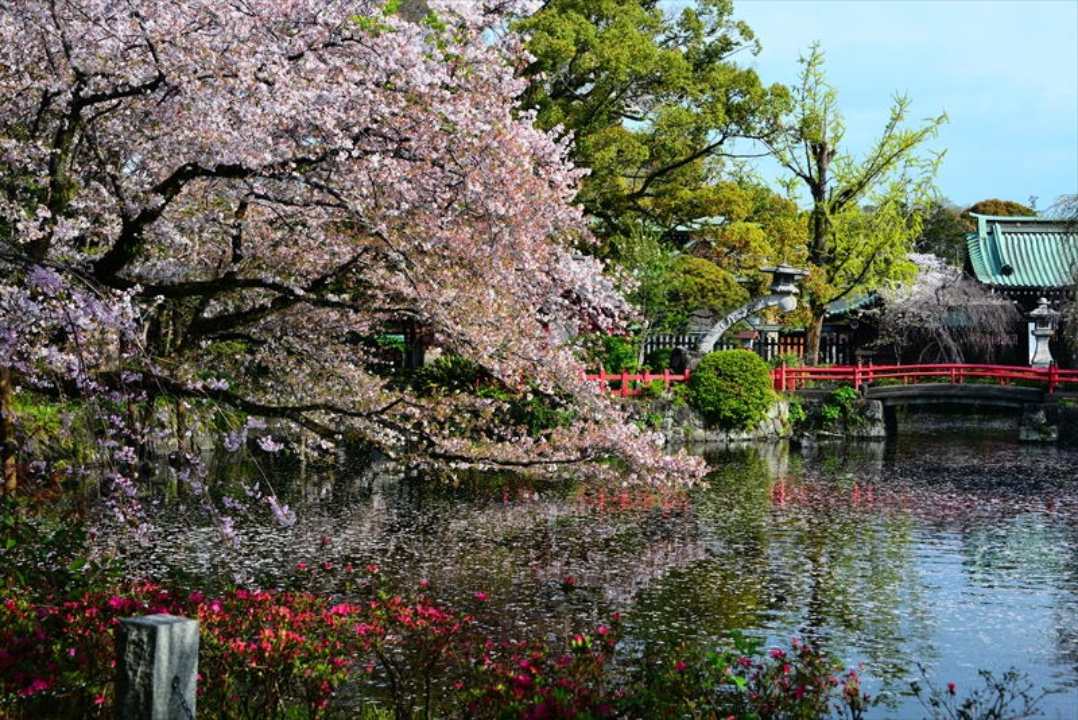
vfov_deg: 28.1
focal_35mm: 48
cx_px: 539
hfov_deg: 41.1
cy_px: 360
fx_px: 1438
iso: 400
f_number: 10
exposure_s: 1/400
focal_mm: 48
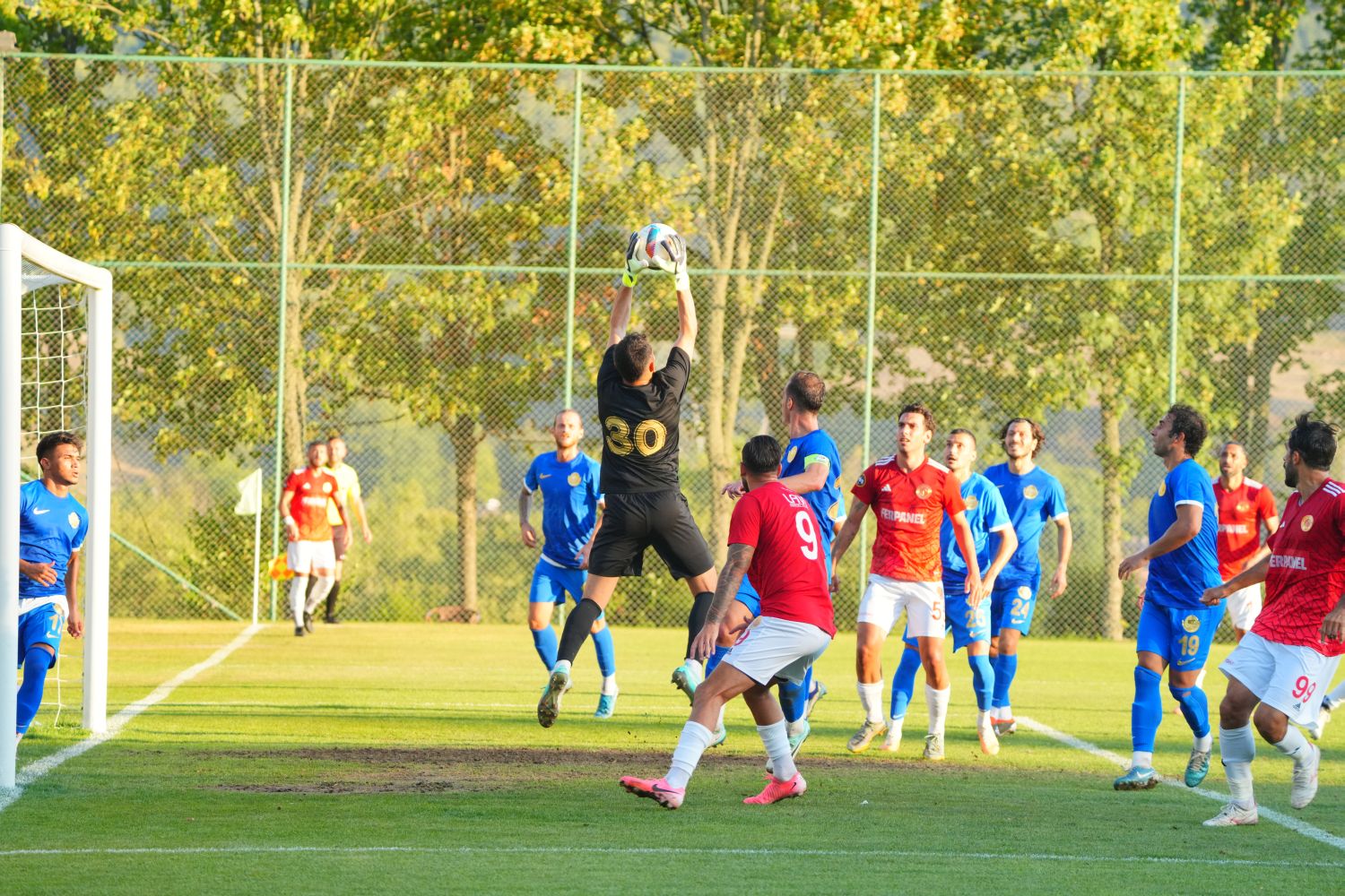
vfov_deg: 6.9
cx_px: 672
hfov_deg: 10.3
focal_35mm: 200
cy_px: 448
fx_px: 7472
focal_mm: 200
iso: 1000
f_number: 5.6
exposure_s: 1/640
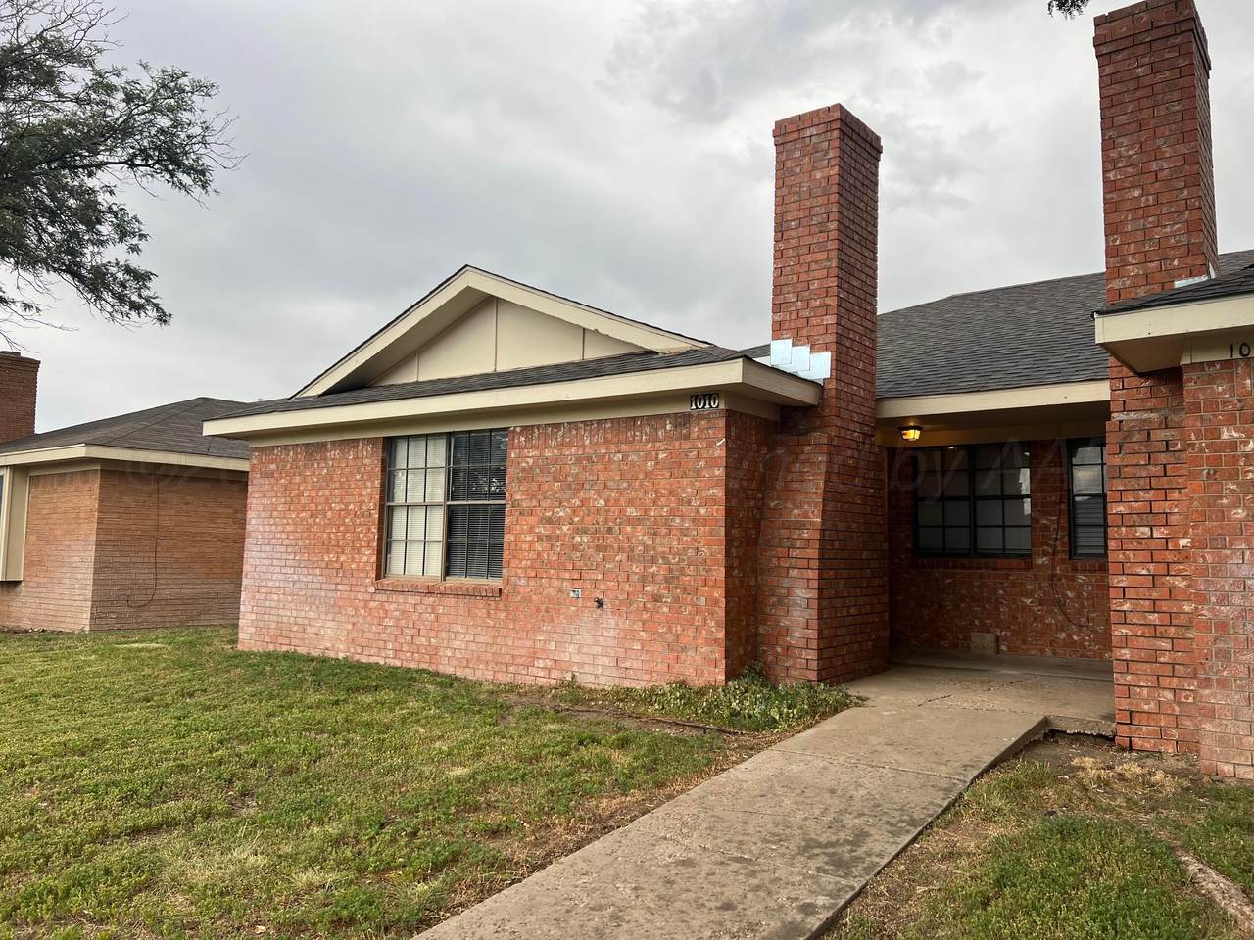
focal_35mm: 26
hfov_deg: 67.3
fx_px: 942
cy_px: 470
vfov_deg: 53.1
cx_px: 627
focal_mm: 5.7
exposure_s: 1/621
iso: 50
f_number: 1.5
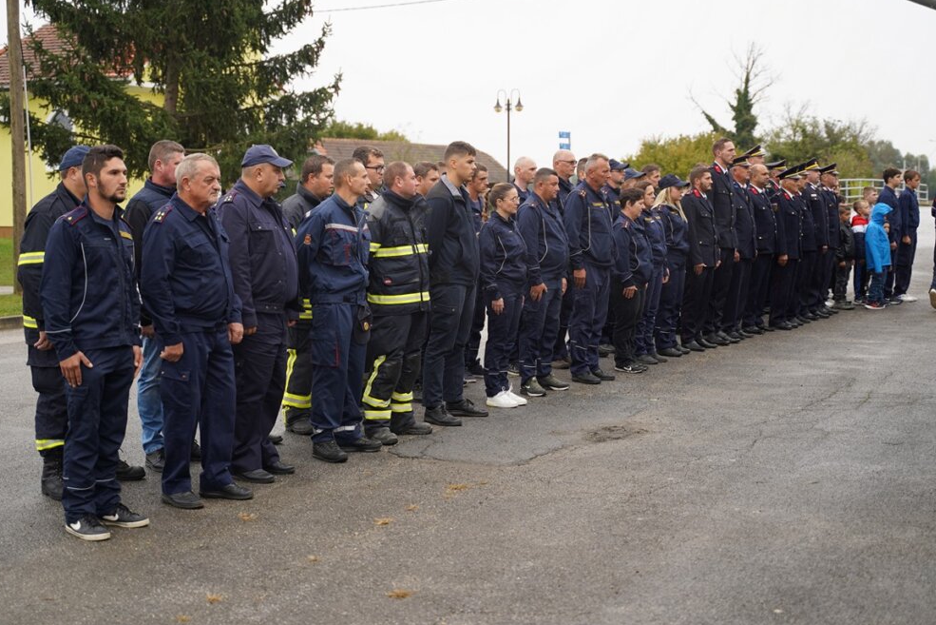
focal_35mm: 53
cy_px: 313
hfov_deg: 37.5
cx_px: 465
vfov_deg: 25.5
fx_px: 1378
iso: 100
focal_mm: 51
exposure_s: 1/200
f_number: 2.8
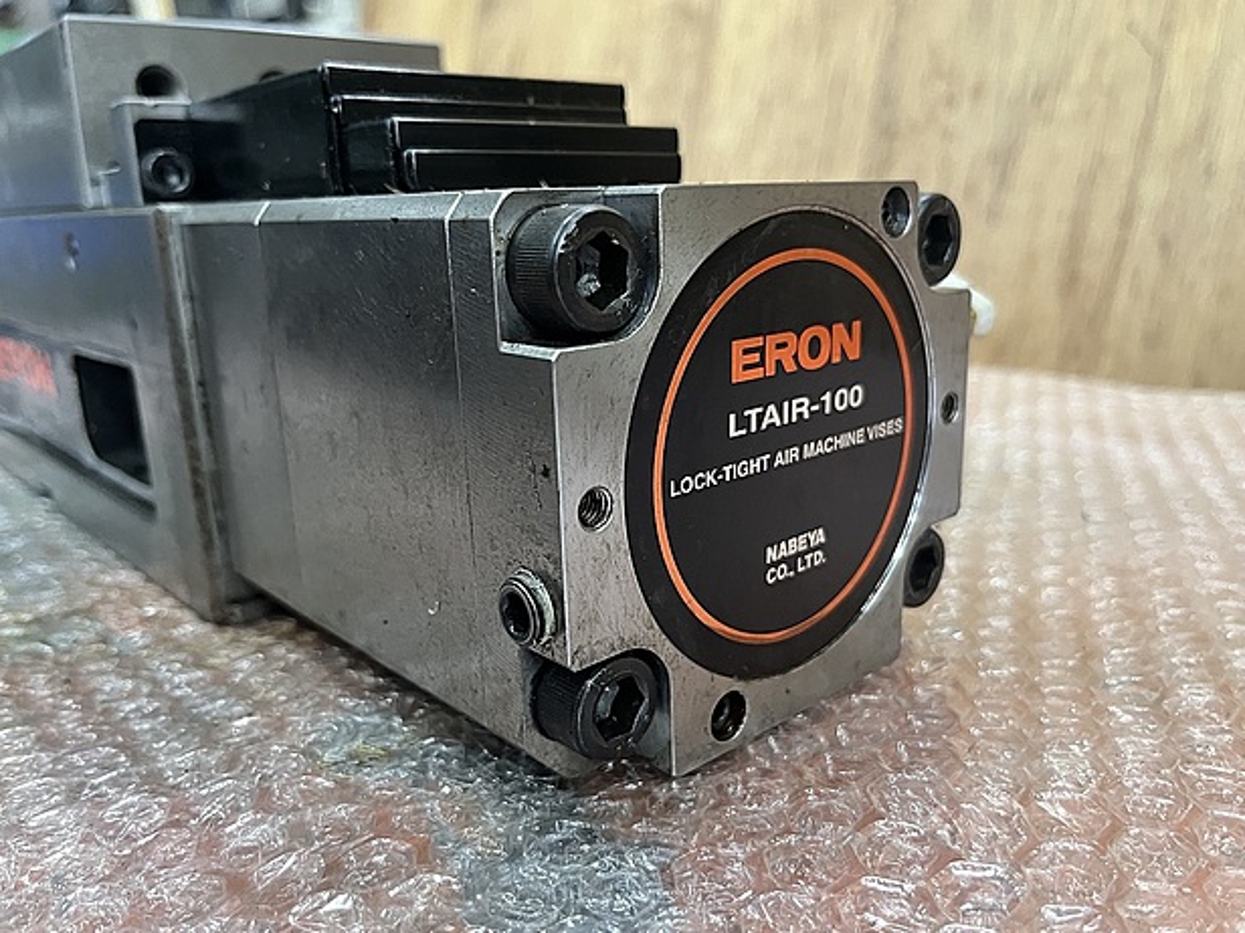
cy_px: 481
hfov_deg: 65.3
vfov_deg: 51.3
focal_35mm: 27
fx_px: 971
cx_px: 631
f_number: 1.6
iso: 320
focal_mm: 5.1
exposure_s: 1/60
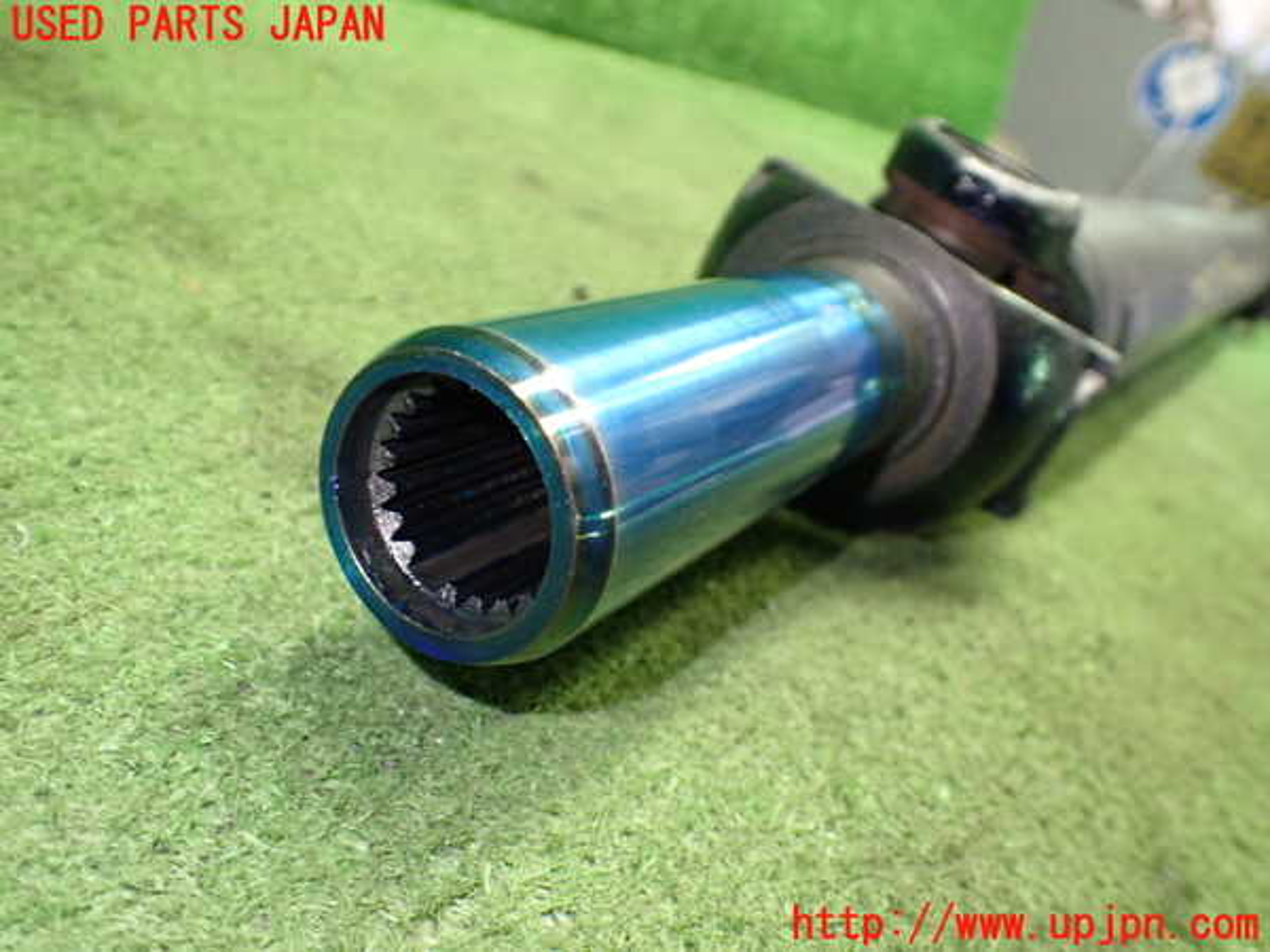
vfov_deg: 46.8
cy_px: 476
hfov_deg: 60.0
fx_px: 1101
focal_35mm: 30
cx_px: 635
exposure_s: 1/80
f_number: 2.3
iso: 800
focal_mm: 5.4
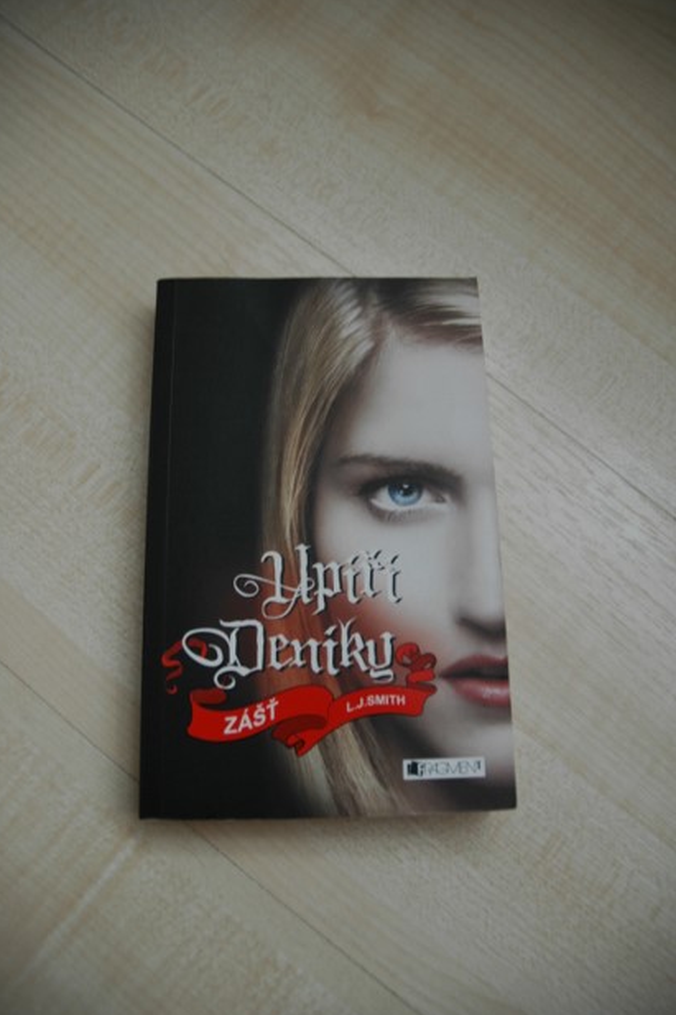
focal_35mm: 28
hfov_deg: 46.4
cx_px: 332
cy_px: 510
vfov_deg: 65.5
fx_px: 789
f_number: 3.5
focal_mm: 18
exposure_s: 1/13
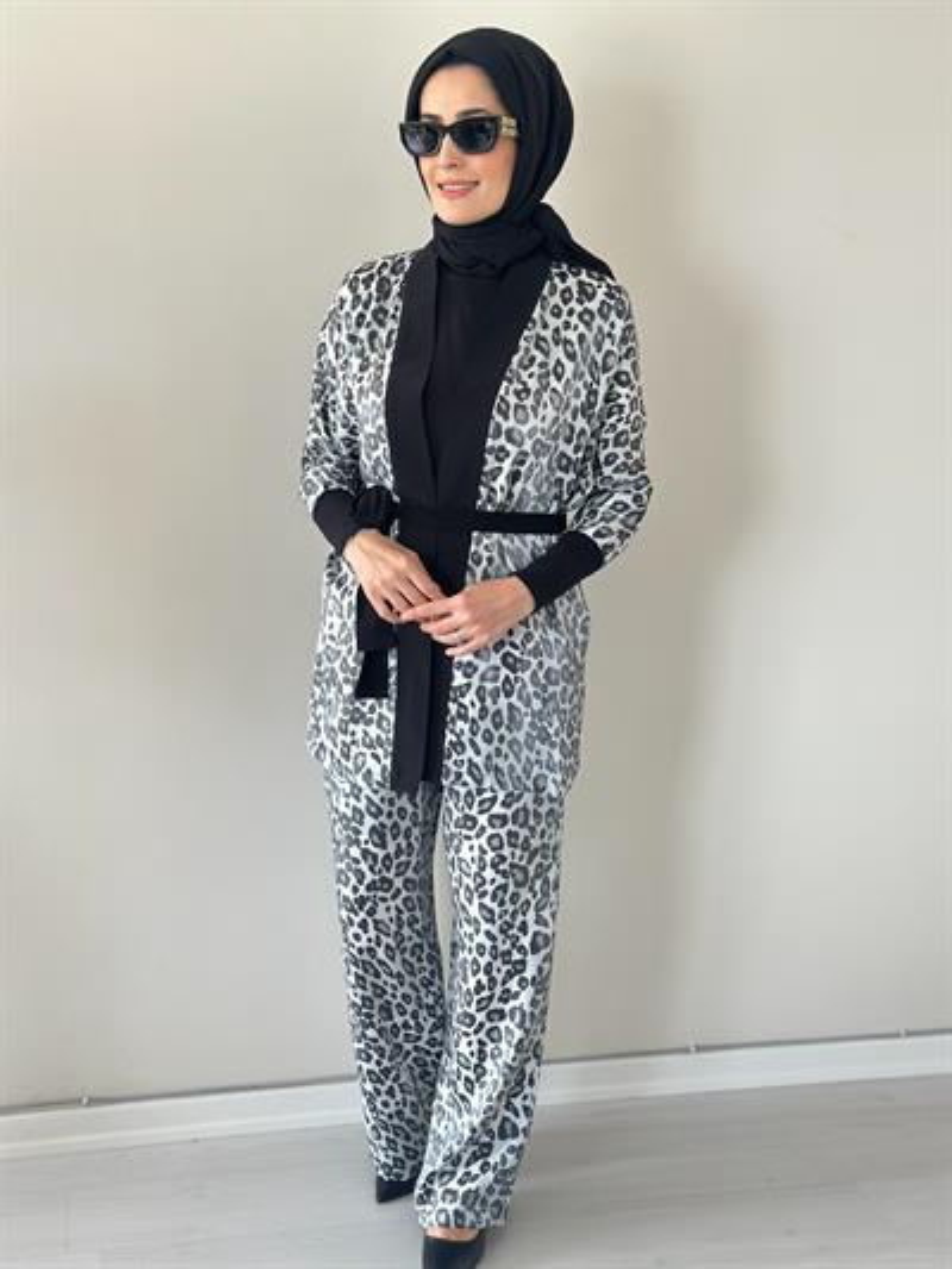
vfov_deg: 39.6
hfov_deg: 30.3
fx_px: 1759
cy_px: 634
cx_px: 476
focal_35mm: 48
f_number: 1.78
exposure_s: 1/80
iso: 125
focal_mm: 6.86
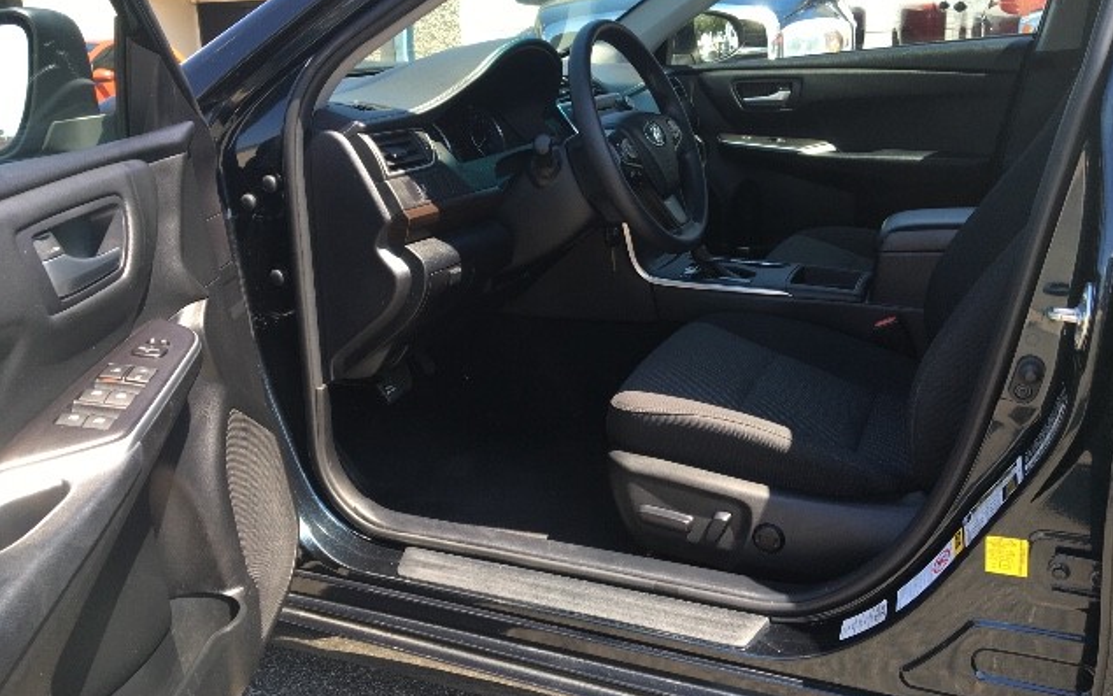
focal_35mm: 31
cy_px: 321
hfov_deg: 61.2
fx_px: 940
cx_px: 559
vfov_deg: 40.6
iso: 25
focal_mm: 4.15
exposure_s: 1/175
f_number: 2.2
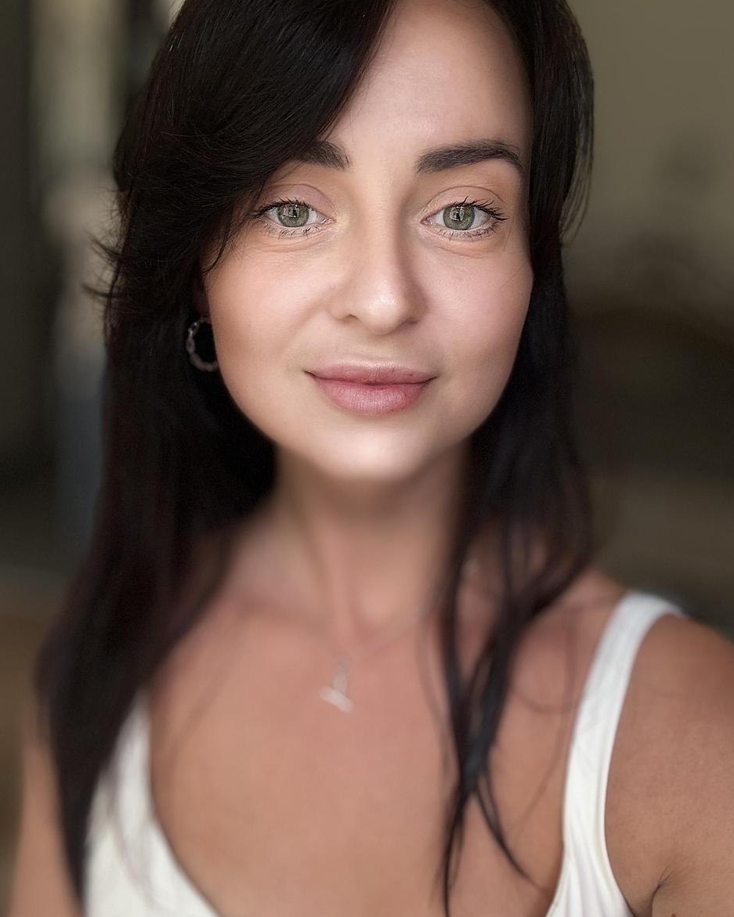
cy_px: 486
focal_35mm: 32
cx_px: 375
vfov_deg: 55.6
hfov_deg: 45.8
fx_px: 869
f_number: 1.9
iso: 80
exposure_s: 1/67
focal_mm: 2.69
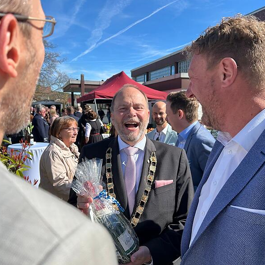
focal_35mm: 31
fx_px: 268
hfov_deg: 52.5
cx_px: 123
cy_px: 131
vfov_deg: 52.5
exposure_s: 1/2513
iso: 50
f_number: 1.5
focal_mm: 5.7
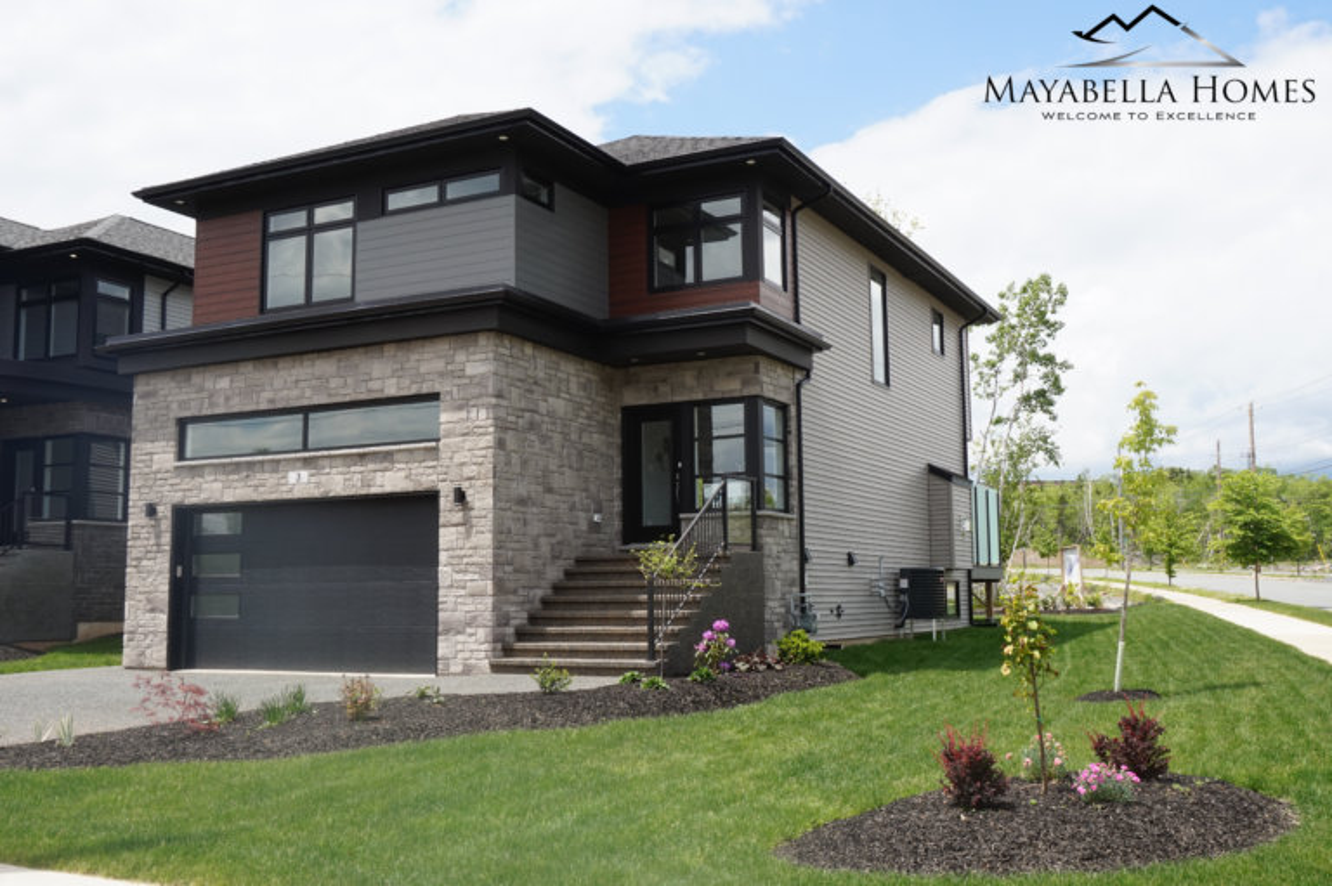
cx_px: 666
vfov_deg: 38.3
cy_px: 443
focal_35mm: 34
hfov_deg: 55.1
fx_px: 1276
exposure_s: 1/80
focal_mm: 23
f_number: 13
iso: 100
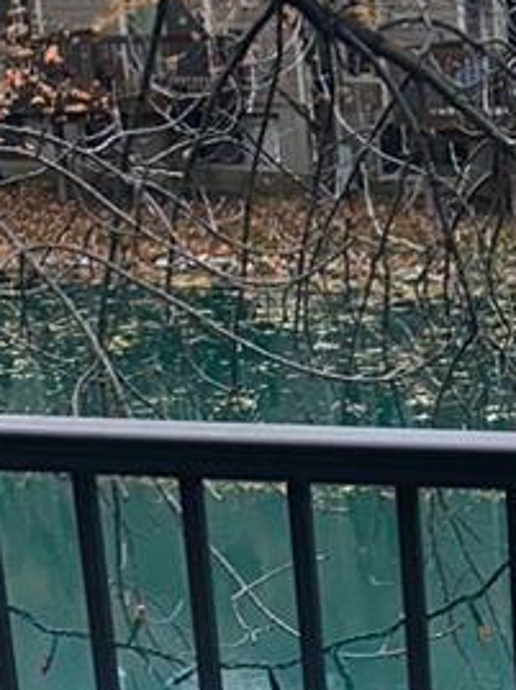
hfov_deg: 10.7
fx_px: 2670
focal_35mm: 134
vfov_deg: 14.2
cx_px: 751
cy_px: 867
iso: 50
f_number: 1.78
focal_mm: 6.86
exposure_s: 1/63
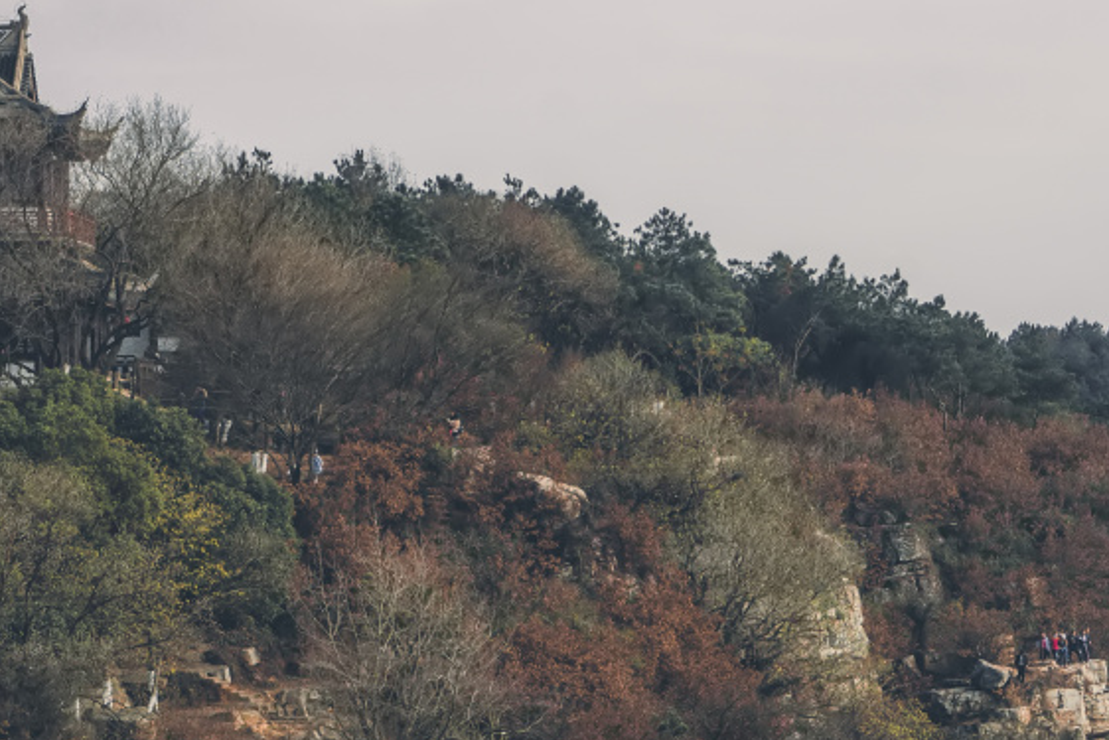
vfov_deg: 7.8
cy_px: 562
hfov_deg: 11.7
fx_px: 5425
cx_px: 499
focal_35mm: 176
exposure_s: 1/125
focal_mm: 55
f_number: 8
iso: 100
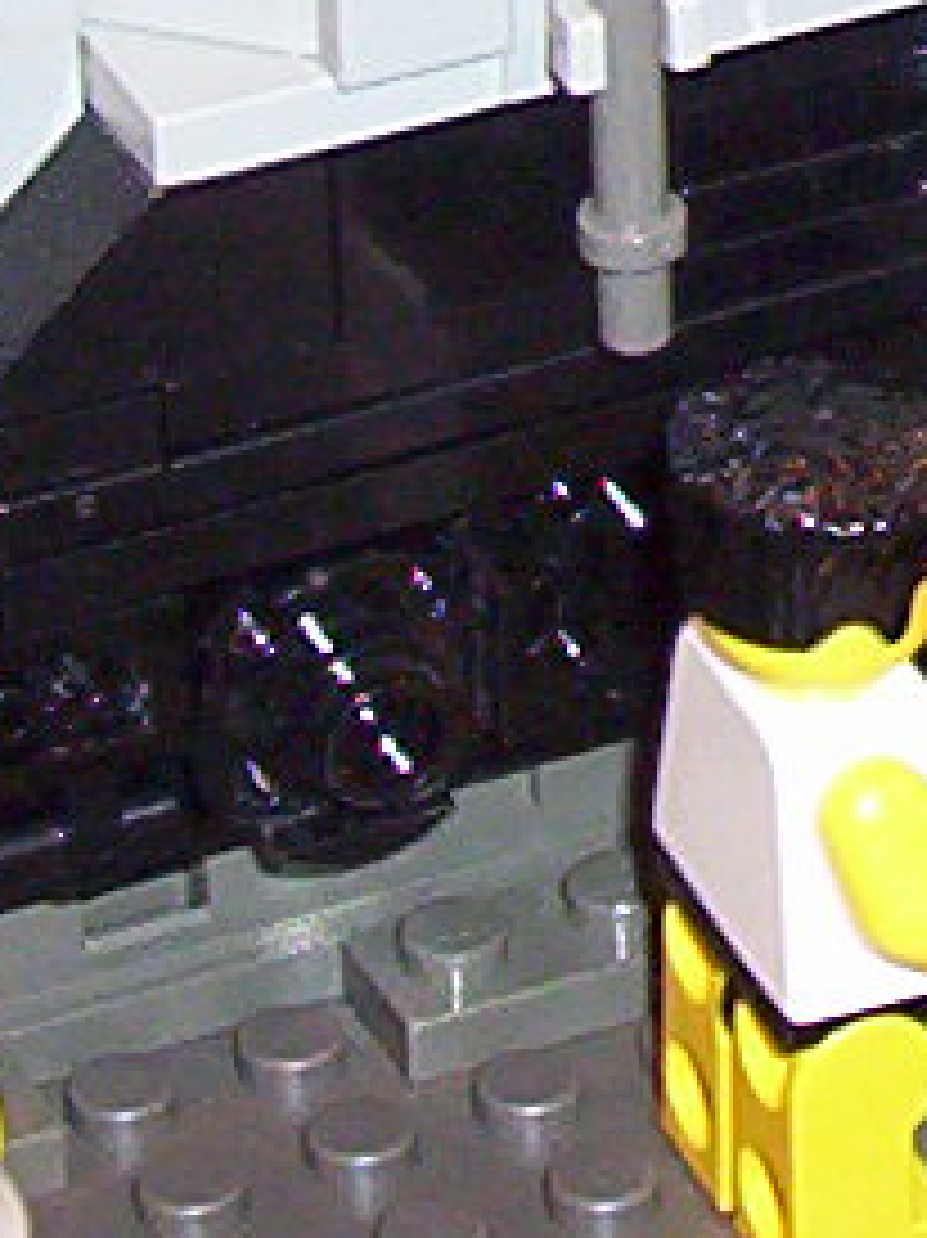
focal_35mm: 393
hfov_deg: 3.7
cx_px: 2164
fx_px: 14043
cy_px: -882
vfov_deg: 5.0
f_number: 3.26
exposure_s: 1/80.5
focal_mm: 8.74
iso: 140
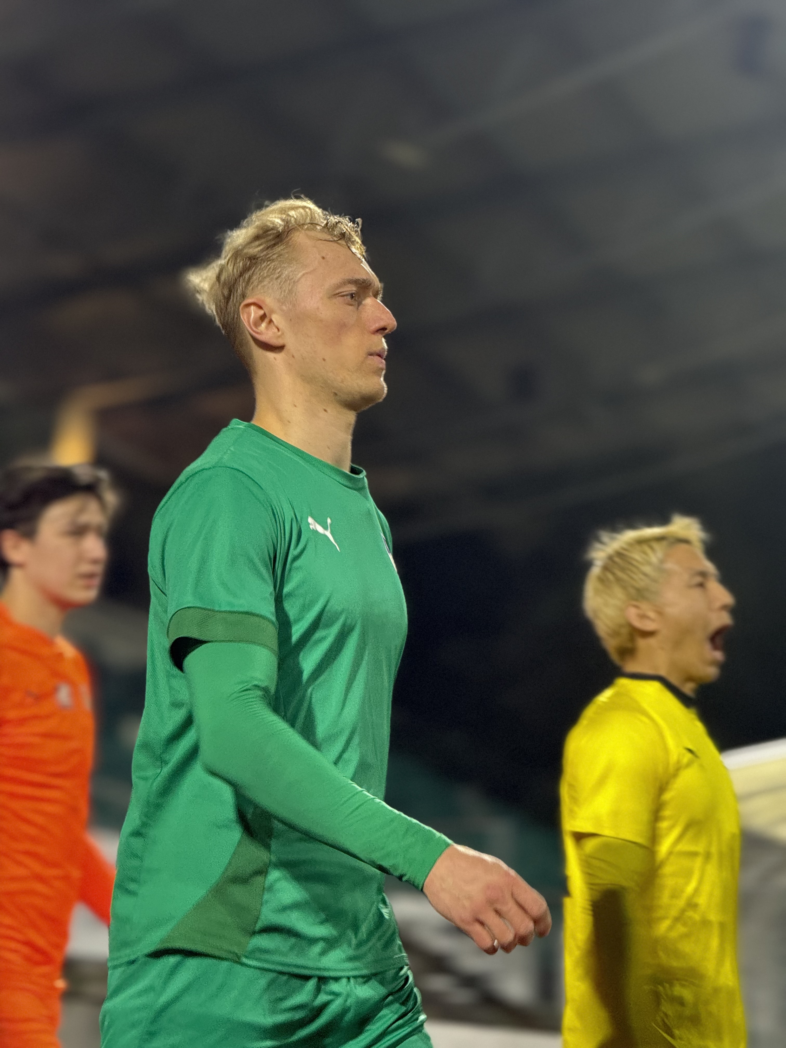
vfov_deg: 16.4
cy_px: 524
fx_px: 3633
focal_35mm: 120
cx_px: 393
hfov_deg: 12.3
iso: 400
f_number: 2.8
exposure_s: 1/50
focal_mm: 15.66
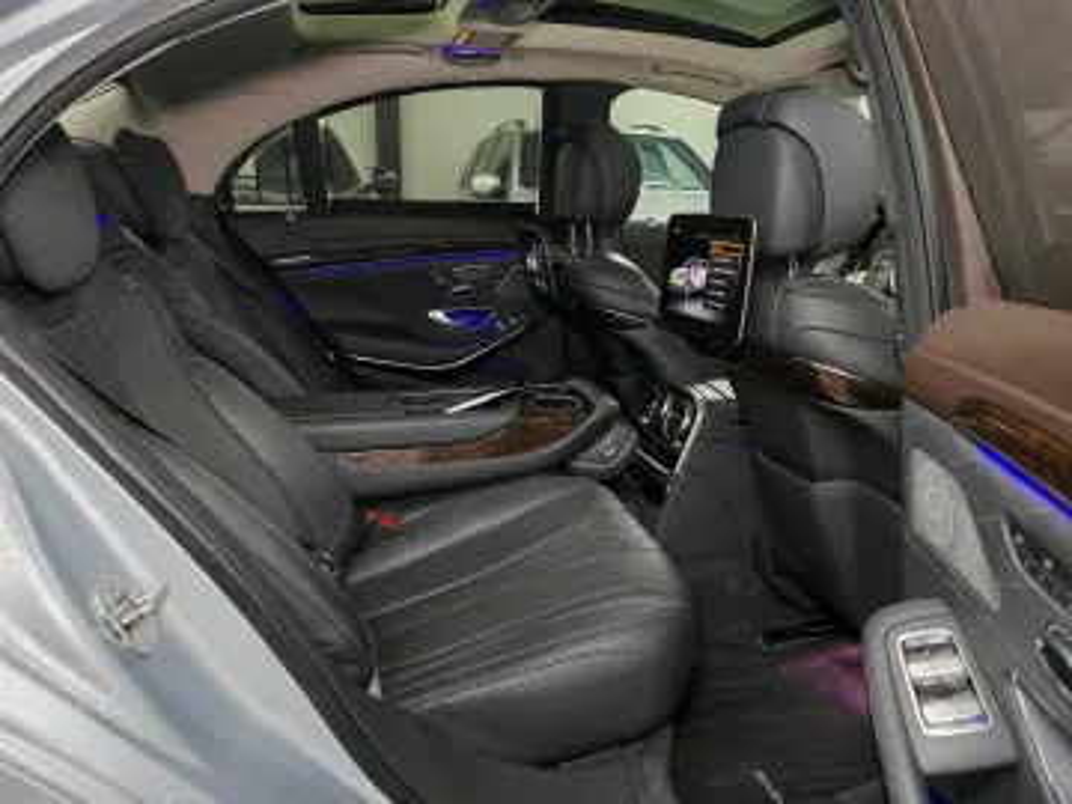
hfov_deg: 67.3
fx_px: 805
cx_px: 536
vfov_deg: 53.1
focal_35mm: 26
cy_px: 402
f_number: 1.6
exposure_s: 1/50
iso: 250
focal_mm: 5.4
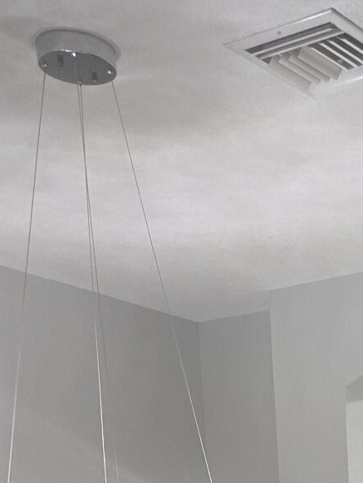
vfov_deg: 19.6
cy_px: 822
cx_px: 527
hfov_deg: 17.1
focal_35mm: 79
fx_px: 1104
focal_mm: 5.4
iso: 400
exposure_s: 1/120
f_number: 1.8
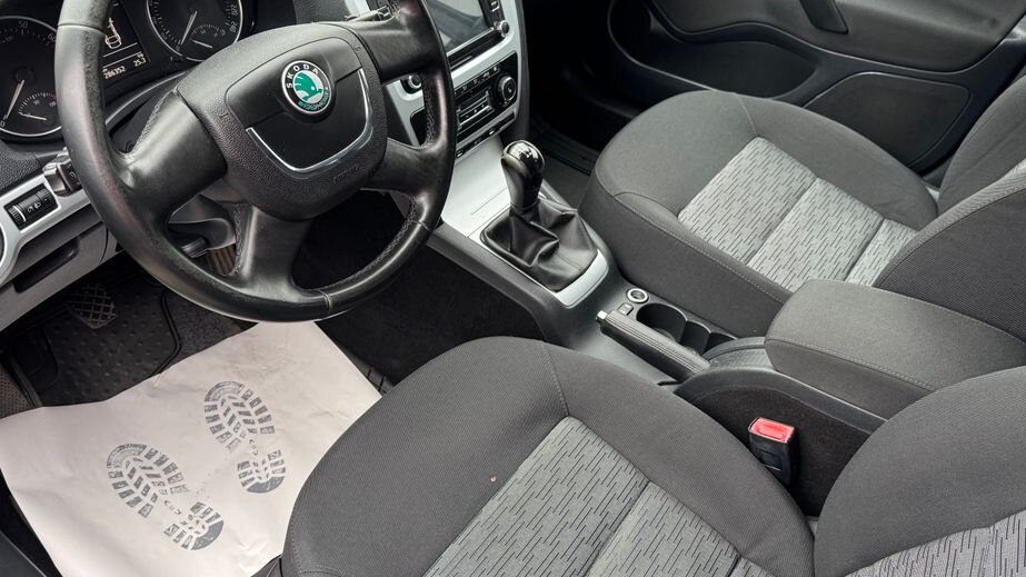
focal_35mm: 29
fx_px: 789
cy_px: 292
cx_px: 525
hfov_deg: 66.1
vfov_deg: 40.2
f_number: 1.78
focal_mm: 6.76
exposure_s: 1/121
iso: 200
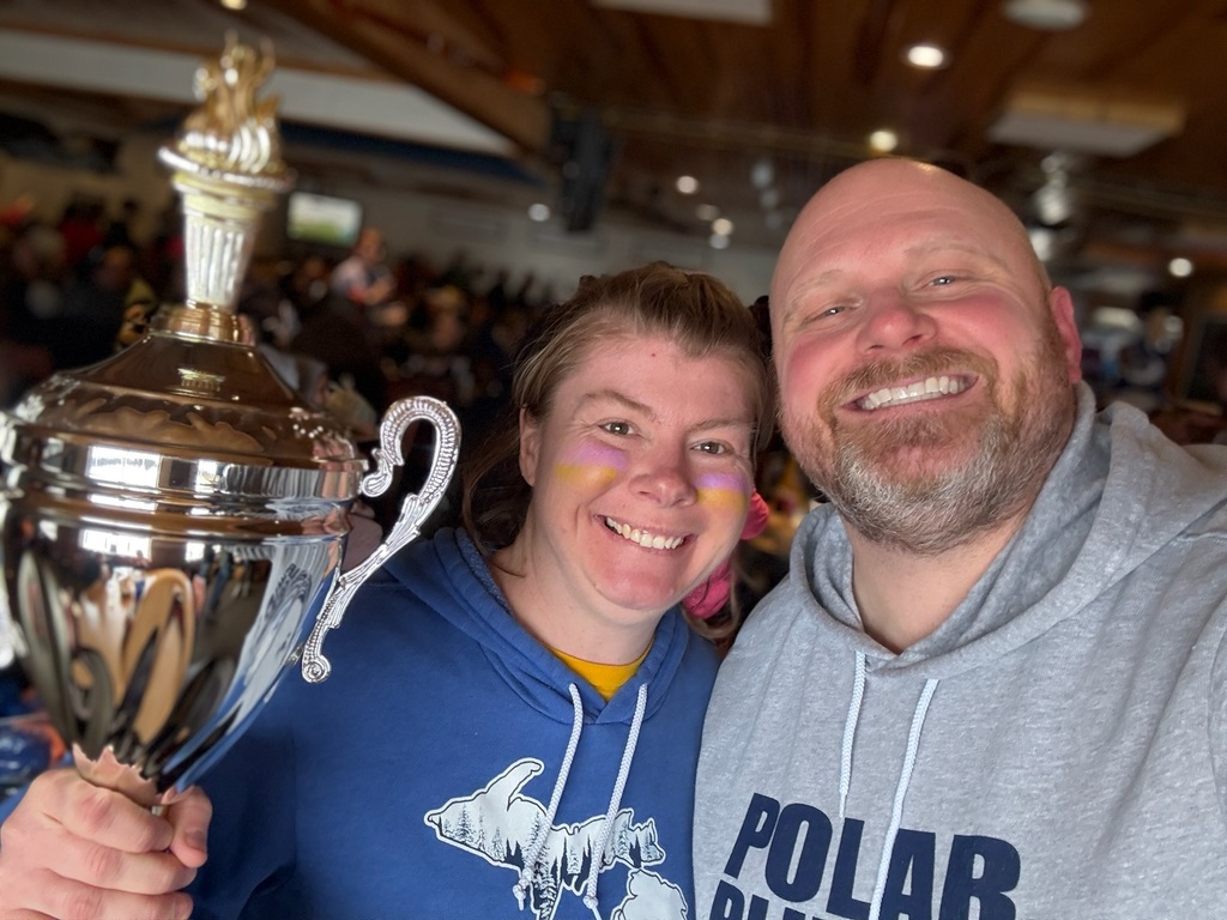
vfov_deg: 46.8
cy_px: 460
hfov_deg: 60.0
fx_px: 1063
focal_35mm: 30
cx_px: 614
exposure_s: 1/60
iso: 125
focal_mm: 2.69
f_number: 1.9
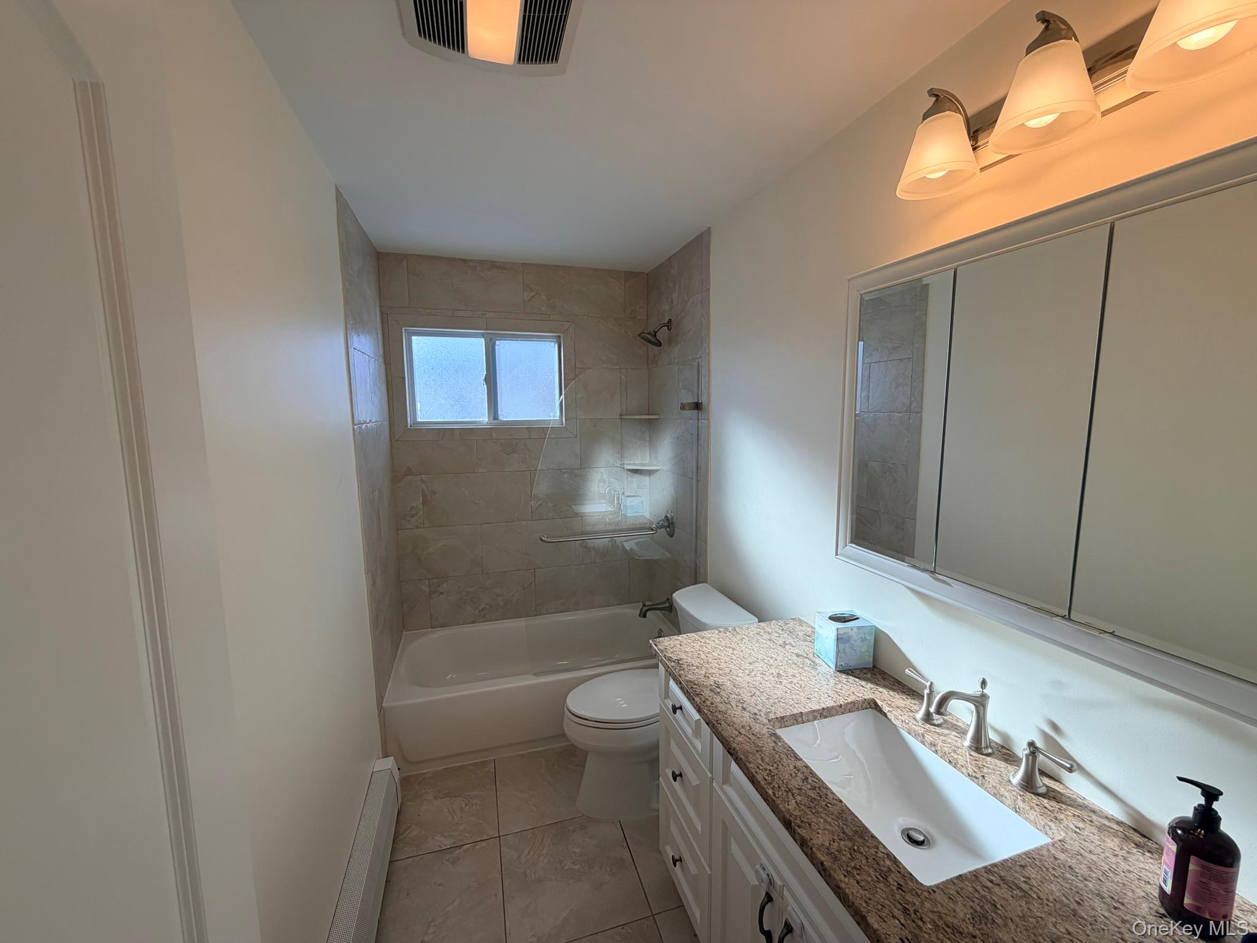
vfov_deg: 85.7
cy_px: 472
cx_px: 628
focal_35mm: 14
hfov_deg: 102.1
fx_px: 508
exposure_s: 1/239
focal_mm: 2.22
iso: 40
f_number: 2.2
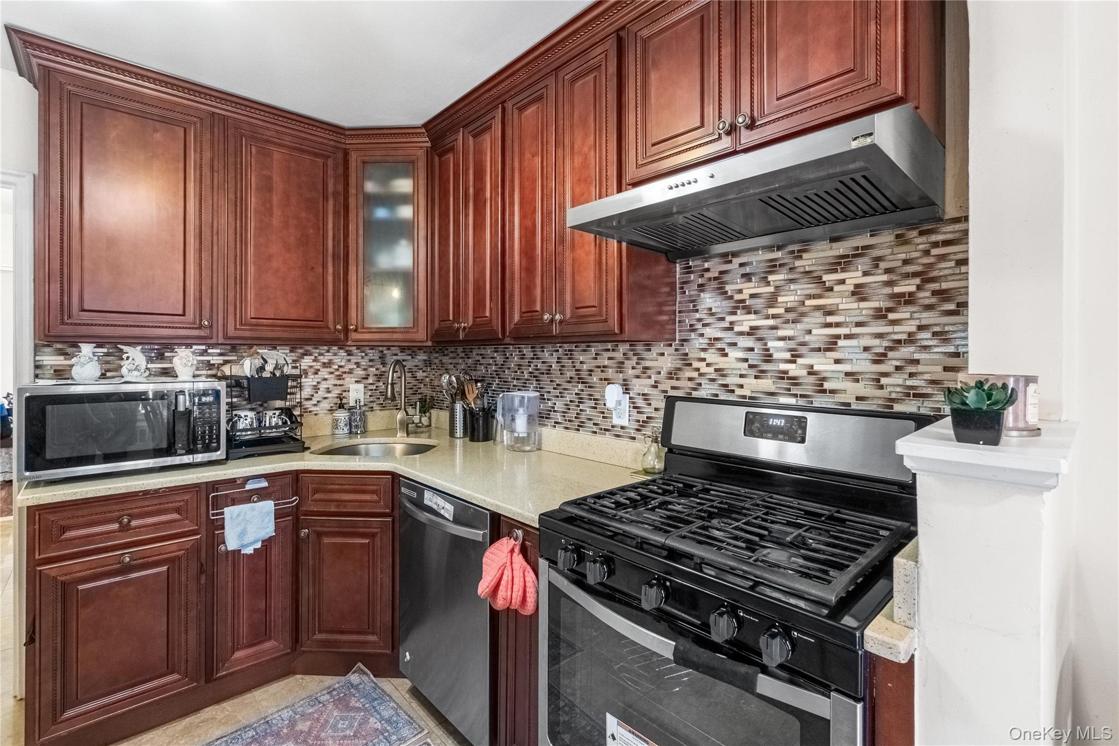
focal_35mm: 15
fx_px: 466
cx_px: 560
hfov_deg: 100.4
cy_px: 373
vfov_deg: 77.3
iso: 1600
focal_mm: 10
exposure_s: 1/250
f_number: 9
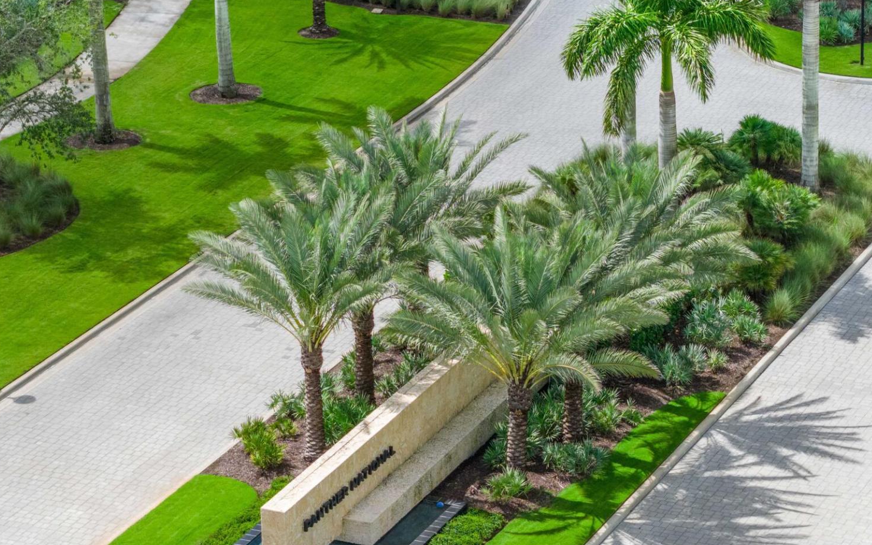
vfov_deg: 9.0
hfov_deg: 14.4
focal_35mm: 145
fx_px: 3446
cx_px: 597
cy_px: 133
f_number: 2.8
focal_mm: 19.35
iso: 100
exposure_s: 1/800
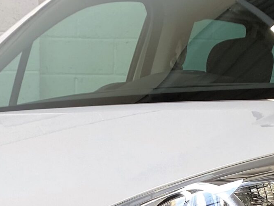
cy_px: 379
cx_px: 42
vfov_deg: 13.2
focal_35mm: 100
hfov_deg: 19.4
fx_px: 791
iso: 32
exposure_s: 1/100
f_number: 1.8
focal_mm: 4.25
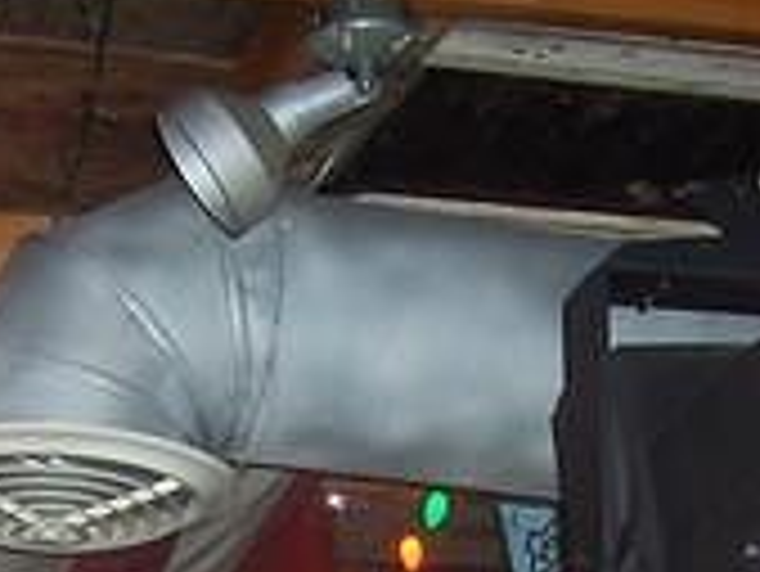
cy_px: 1045
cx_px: 477
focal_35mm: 140
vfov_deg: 10.0
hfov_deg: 14.1
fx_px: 3076
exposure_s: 1/60
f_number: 2.8
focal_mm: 5.6
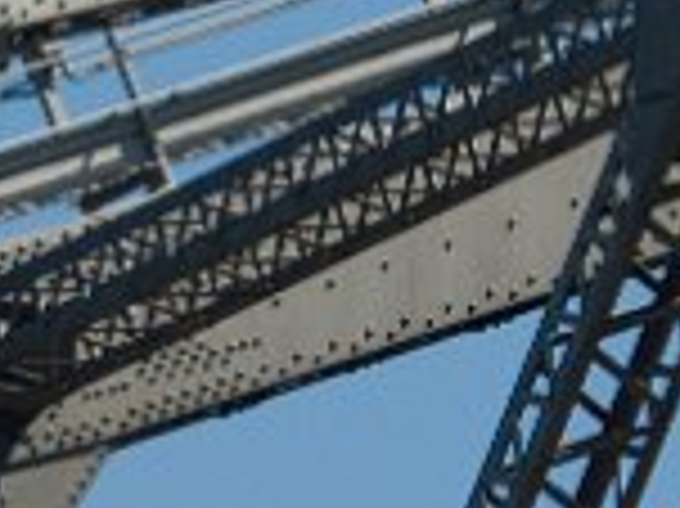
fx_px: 36038
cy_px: 324
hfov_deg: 1.1
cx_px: 171
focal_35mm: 1836
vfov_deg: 0.8
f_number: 8
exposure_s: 1/250
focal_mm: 300
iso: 100
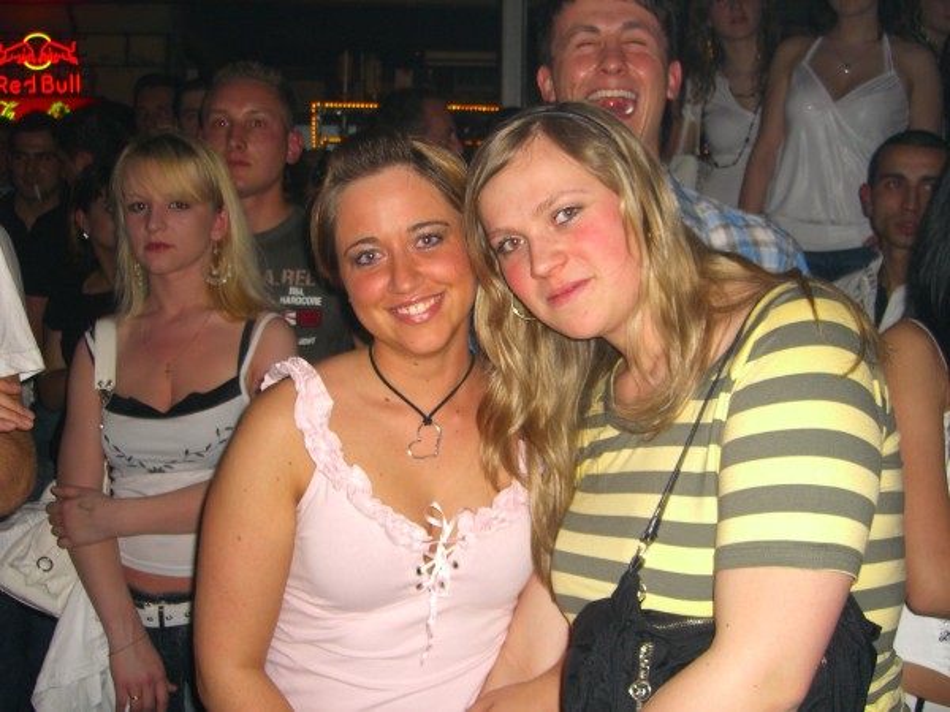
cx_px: 475
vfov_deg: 37.7
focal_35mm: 38
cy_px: 356
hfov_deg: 49.0
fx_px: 1043
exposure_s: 1/60
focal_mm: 7.9
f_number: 2.8
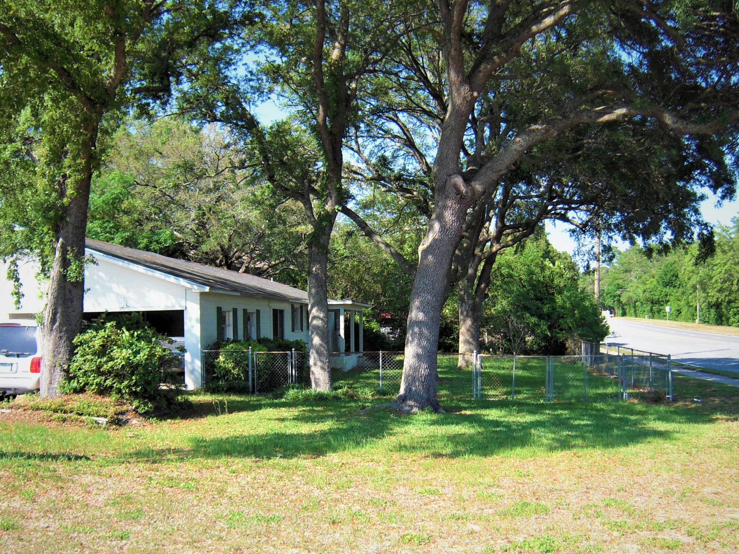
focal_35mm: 38
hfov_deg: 49.0
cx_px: 359
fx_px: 811
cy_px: 341
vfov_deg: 37.5
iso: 100
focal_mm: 5
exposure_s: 1/160
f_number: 5.4
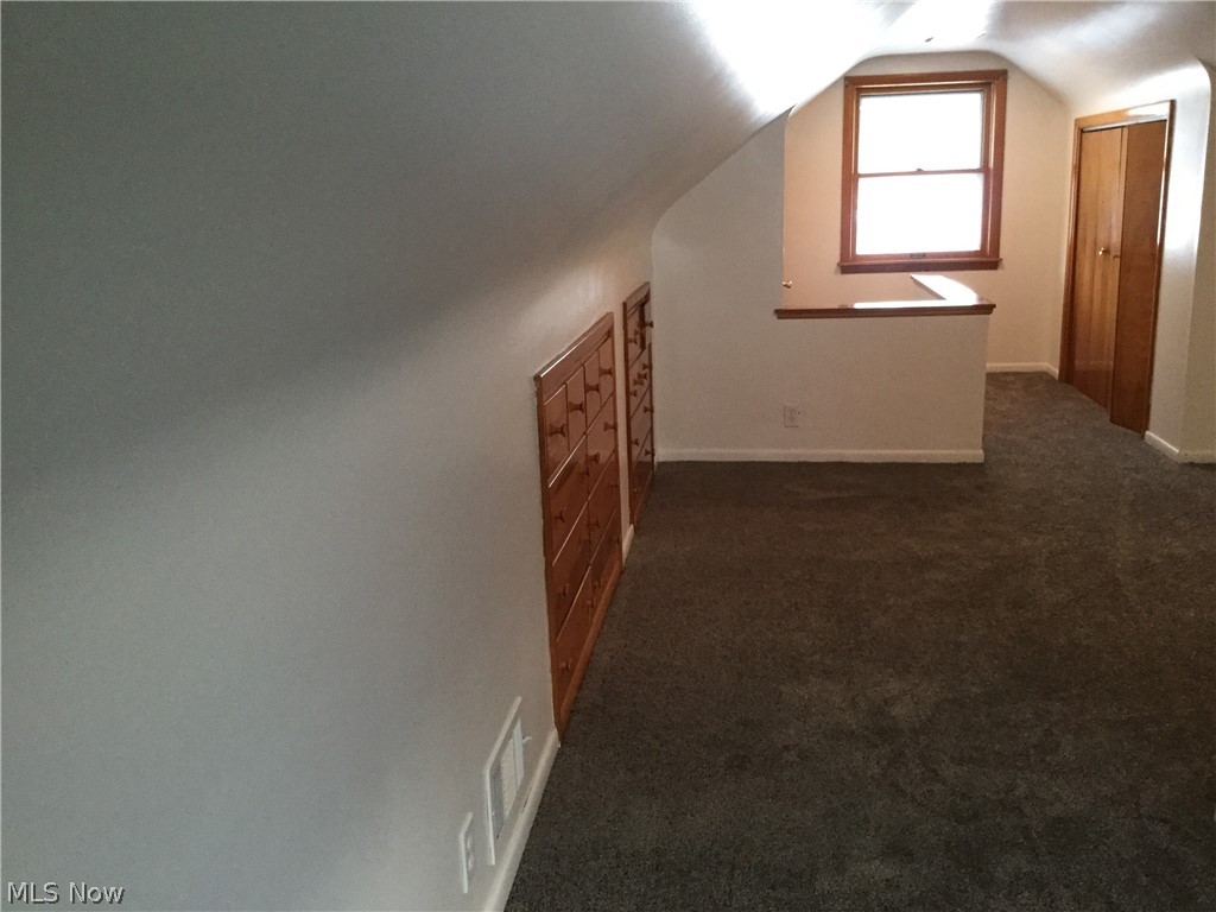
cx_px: 608
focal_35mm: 31
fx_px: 1089
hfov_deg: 58.4
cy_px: 456
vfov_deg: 45.4
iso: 200
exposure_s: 1/20
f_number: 2.4
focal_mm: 3.3
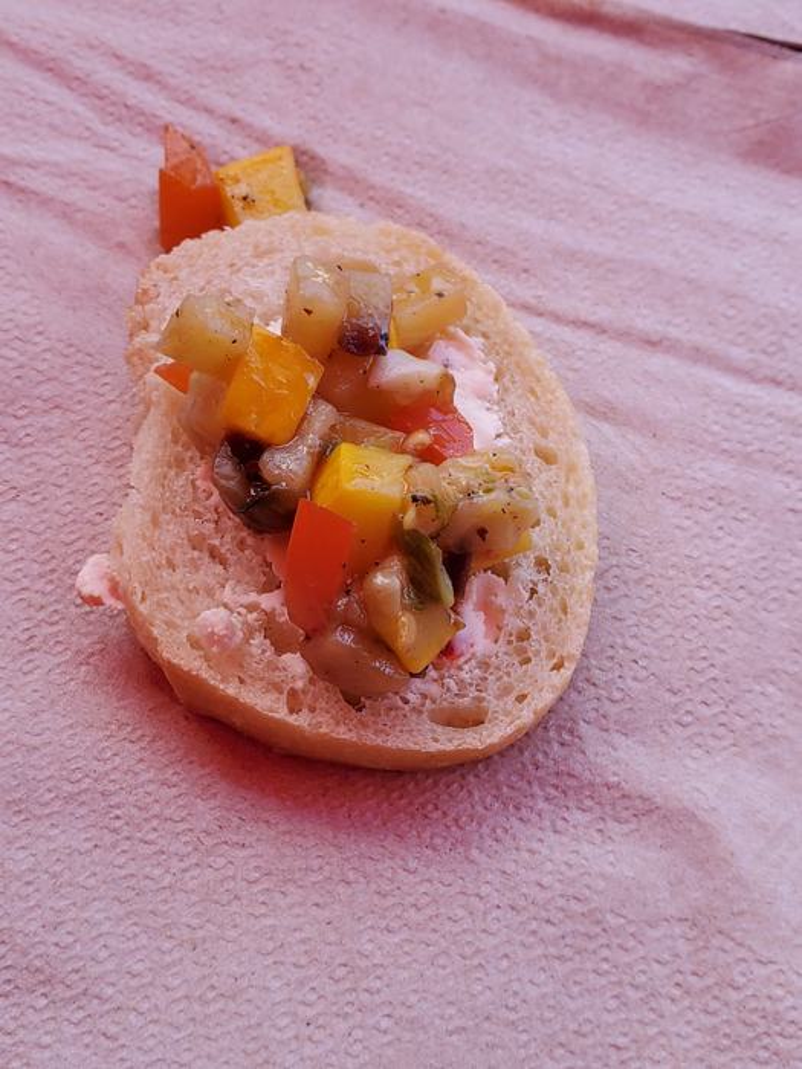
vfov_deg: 67.3
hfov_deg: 53.1
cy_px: 534
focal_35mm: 26
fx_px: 803
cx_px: 401
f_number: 2.4
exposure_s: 1/160
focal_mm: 4.3
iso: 50
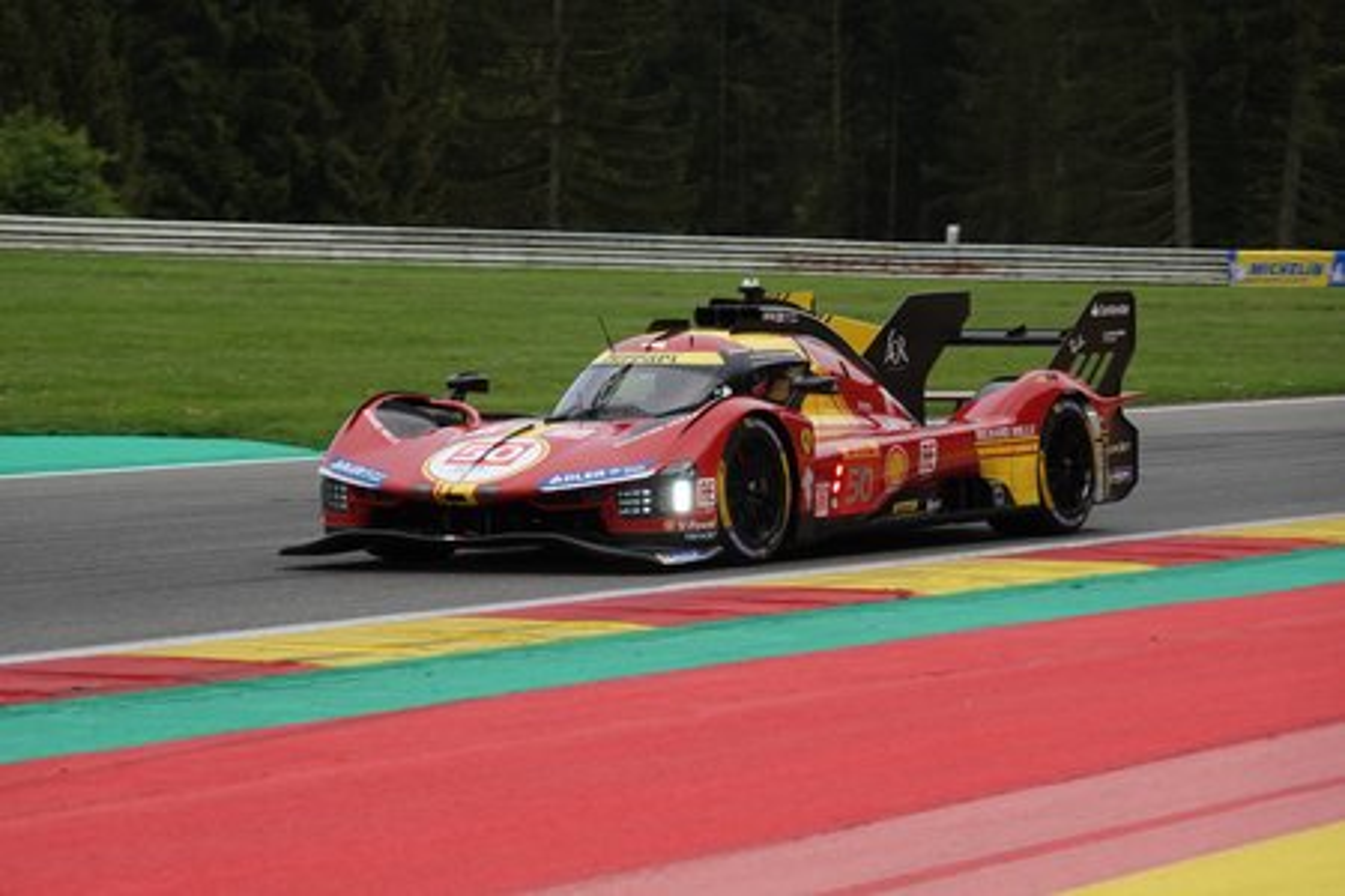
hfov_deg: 12.1
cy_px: 448
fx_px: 6351
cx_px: 672
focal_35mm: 170
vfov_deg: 8.1
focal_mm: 62.39
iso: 200
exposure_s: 1/800
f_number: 4
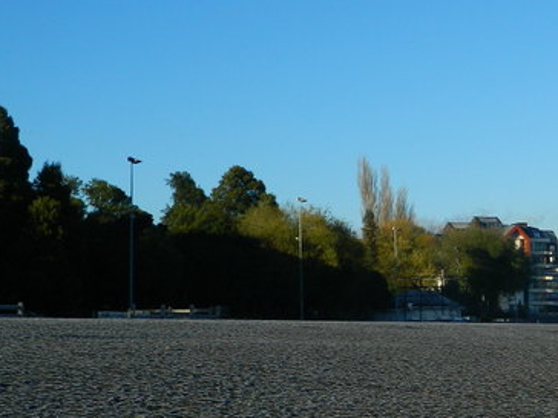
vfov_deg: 19.1
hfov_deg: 25.0
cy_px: 194
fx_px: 1241
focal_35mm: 77
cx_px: 435
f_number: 3.3
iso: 80
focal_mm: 6.2
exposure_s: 1/800
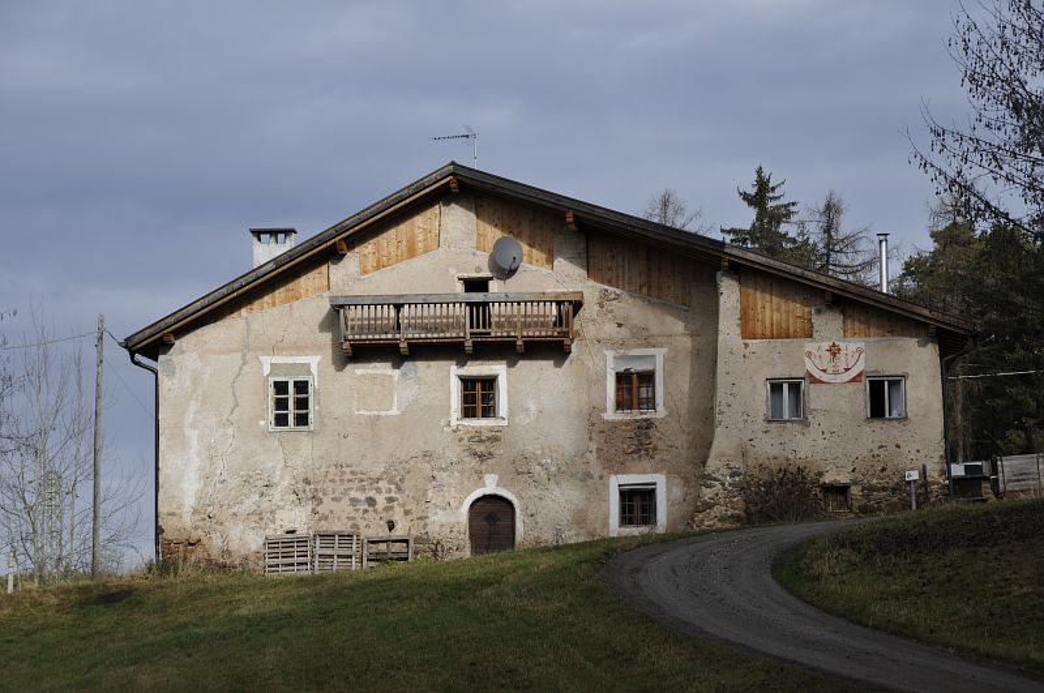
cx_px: 522
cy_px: 346
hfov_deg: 16.1
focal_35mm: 128
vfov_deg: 10.7
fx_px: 3692
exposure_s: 1/320
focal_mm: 85
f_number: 9
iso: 200
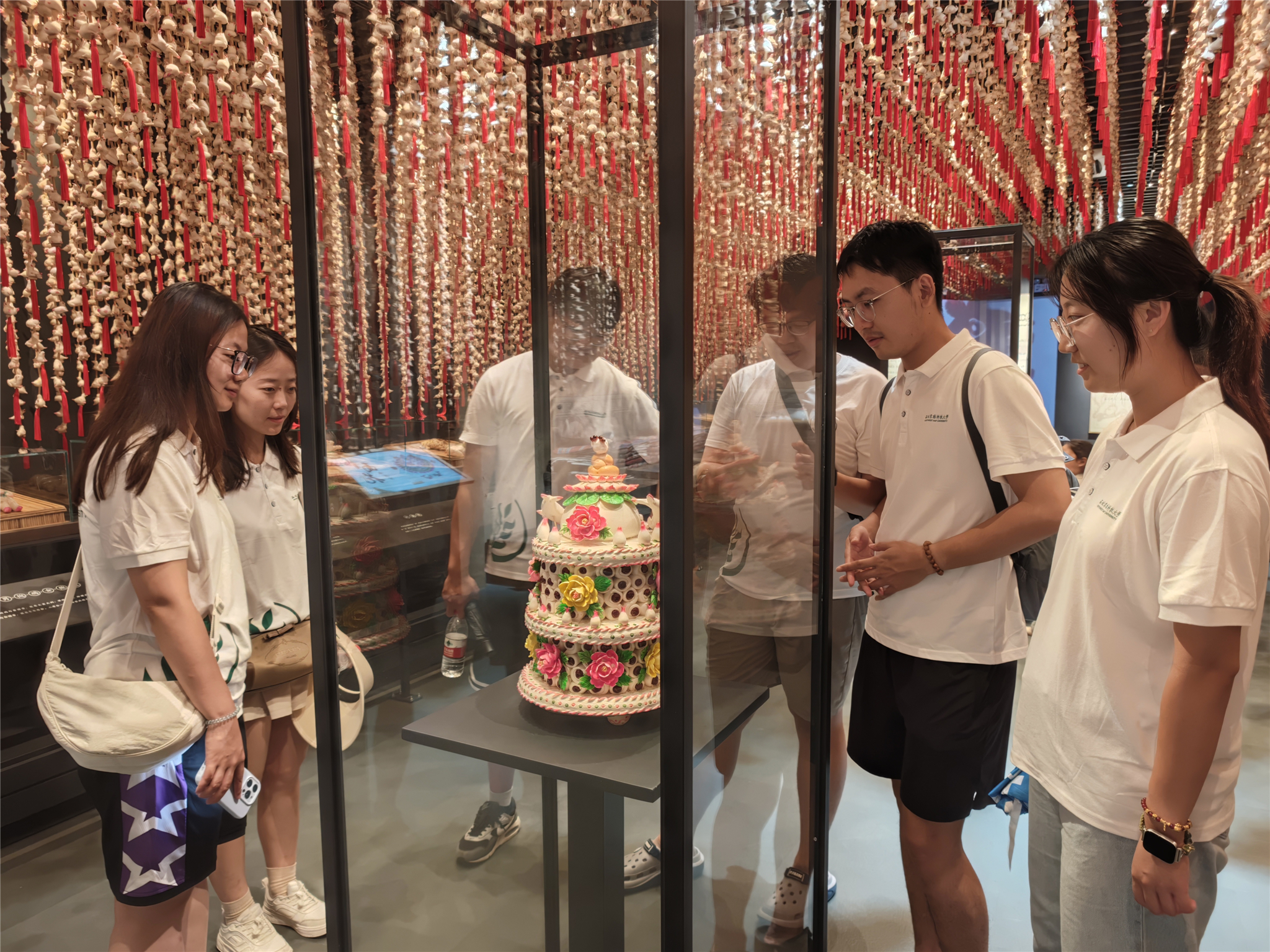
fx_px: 844
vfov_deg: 58.9
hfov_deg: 73.9
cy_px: 476
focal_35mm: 23
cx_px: 635
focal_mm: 6.68
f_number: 1.44
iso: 1600
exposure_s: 1/33.3
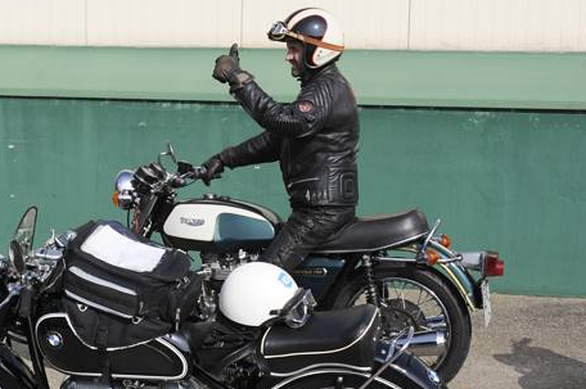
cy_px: 246
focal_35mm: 79
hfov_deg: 25.5
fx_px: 1285
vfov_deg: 17.2
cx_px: 190
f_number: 13
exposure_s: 1/320
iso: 200
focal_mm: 45
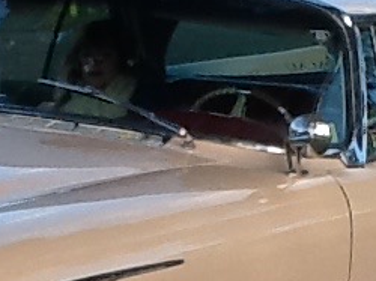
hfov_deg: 11.7
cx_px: 107
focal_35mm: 169
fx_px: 1834
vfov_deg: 8.7
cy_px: 272
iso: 40
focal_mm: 2.03
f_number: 2.4
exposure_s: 1/431
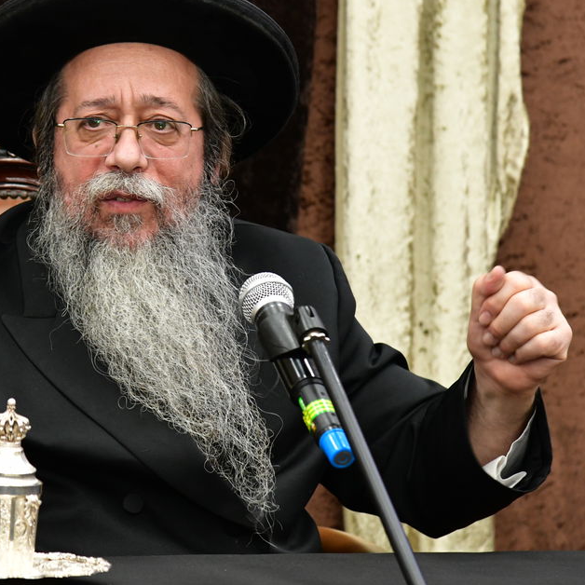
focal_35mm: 199
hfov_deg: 8.8
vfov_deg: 8.8
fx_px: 3805
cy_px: 216
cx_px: 81
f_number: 5.6
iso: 2500
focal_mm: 105
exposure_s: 1/100
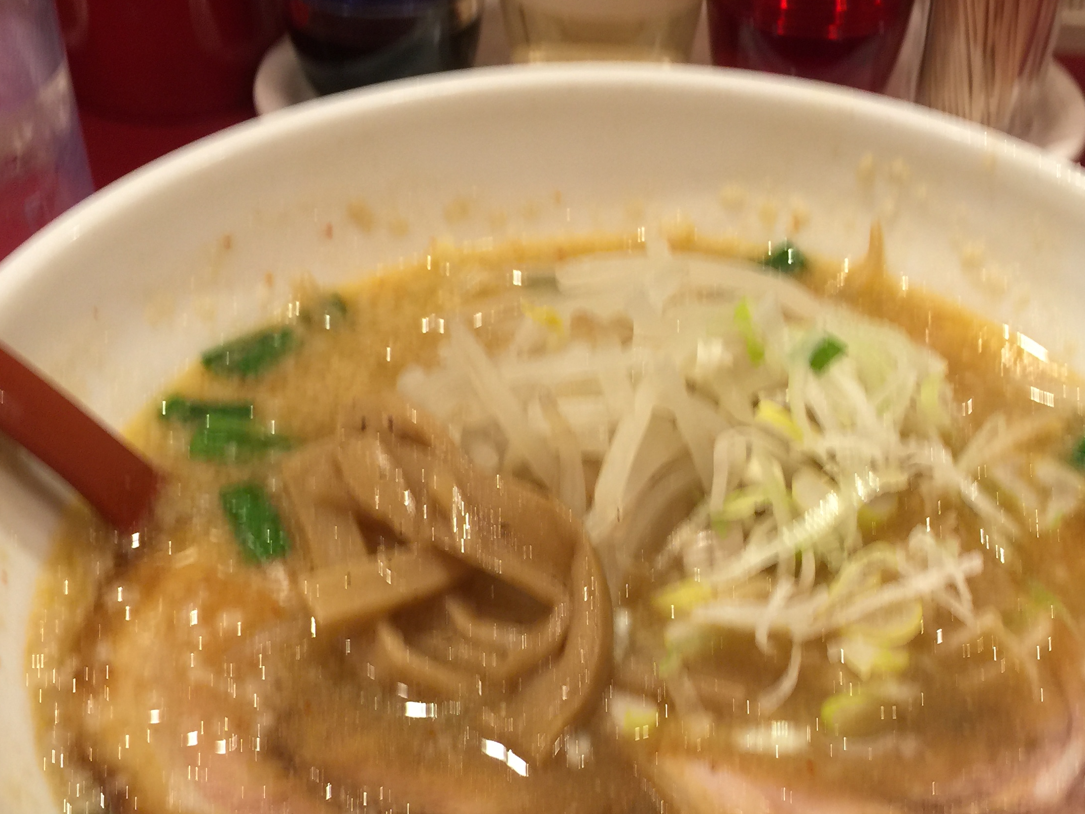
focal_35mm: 43
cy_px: 597
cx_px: 650
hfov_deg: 43.6
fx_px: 1348
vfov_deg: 33.0
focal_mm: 4.15
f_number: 2.2
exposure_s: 1/15
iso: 32
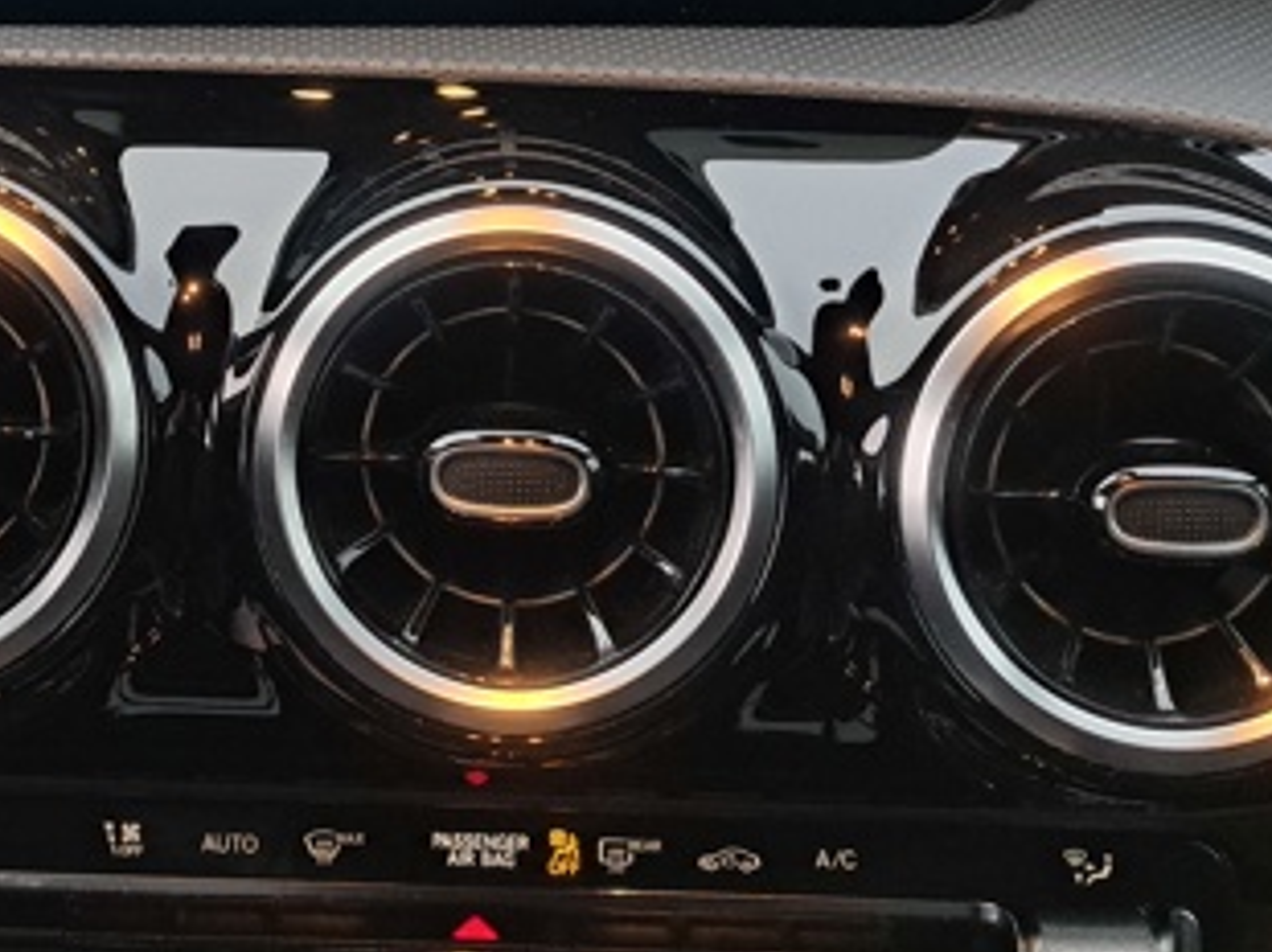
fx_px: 2276
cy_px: 160
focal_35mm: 62
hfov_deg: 30.7
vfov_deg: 23.2
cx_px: 316
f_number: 1.8
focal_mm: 5.23
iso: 400
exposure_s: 1/50
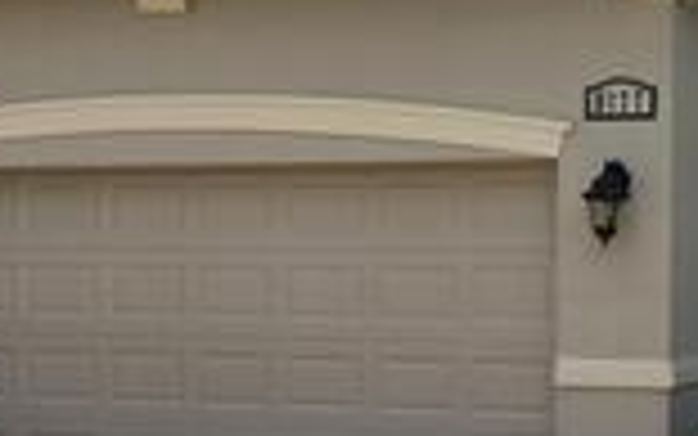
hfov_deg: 24.0
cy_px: 328
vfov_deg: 15.3
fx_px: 1618
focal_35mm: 85
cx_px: 545
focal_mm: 3.3
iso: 25
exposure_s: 1/1481
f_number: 2.4
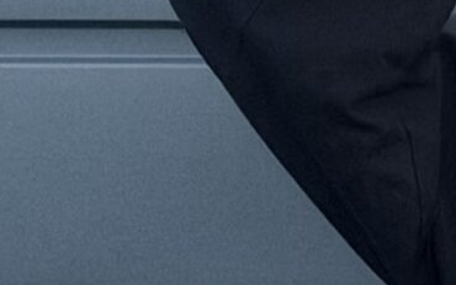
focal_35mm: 352
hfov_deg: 5.8
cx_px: 879
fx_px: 4373
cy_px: 795
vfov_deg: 3.6
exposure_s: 1/70
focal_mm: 6.76
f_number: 1.78
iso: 100
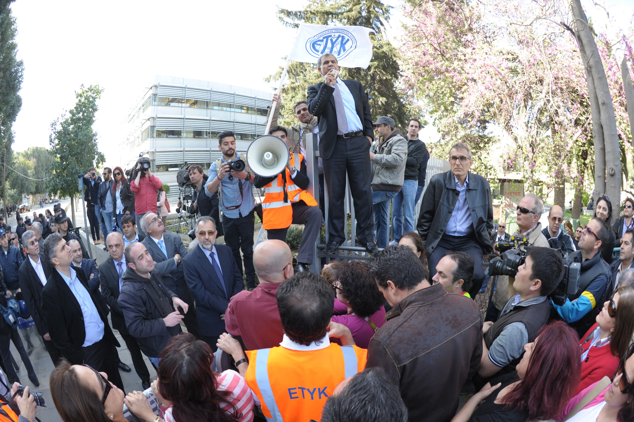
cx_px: 317
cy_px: 211
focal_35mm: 16
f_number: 6.3
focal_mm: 16
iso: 1000
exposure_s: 1/320
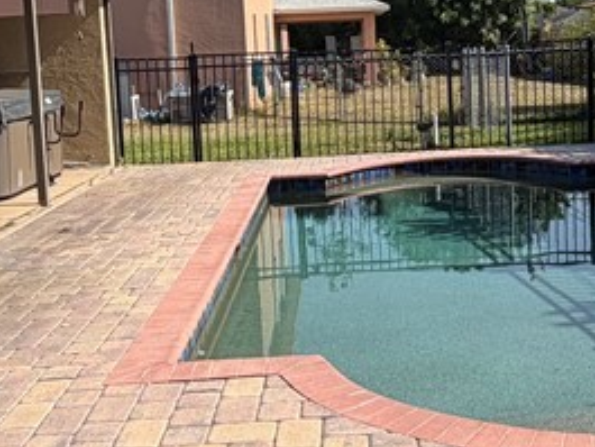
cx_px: 375
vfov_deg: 26.8
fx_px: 929
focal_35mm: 54
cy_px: 126
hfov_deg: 35.3
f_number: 2.2
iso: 20
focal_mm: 2.22
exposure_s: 1/853
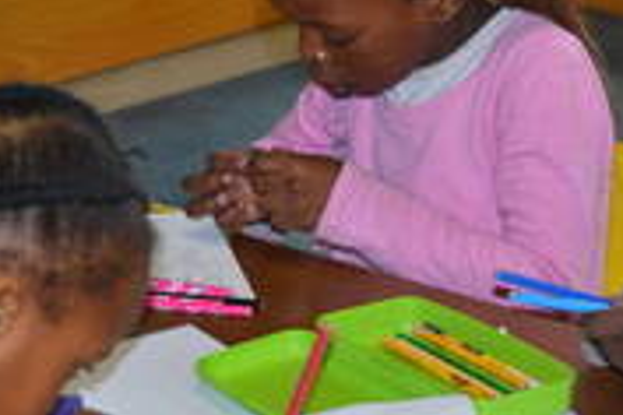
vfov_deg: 6.4
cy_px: 208
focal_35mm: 214
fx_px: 3703
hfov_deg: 9.6
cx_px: 503
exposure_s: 1/60
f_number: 5
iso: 400
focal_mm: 60
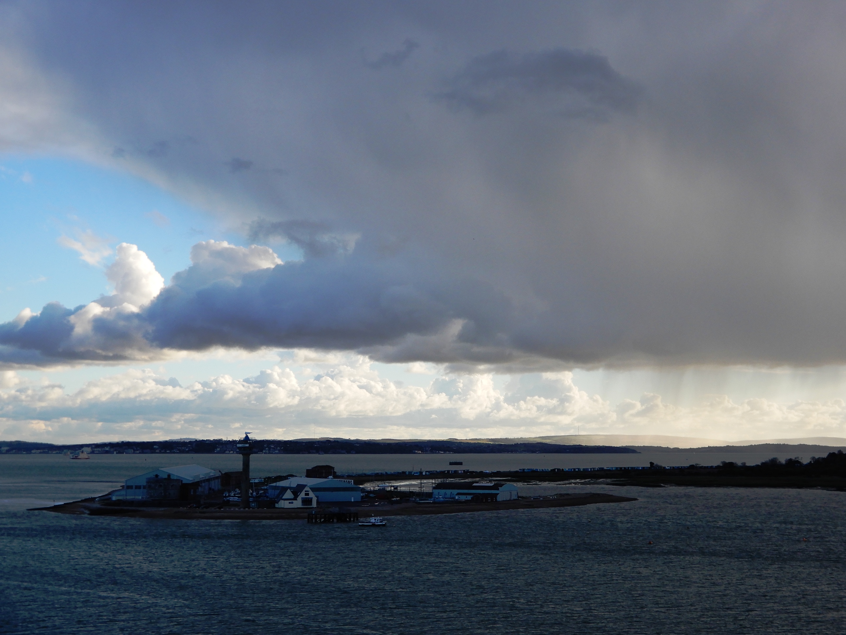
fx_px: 1393
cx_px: 423
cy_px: 318
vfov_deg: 25.7
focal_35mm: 57
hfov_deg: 33.8
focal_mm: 10.2
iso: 80
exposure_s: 1/400
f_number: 4.5
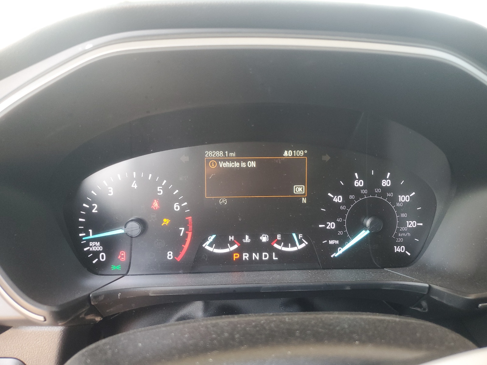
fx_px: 366
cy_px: 182
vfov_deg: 53.1
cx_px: 244
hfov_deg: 67.3
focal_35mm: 26
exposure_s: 1/60.2
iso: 114
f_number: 1.5
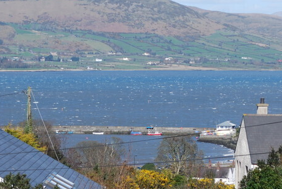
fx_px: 1460
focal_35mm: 186
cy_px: 127
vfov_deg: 7.4
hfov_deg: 11.0
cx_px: 153
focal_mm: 55
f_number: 8
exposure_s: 1/250
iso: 100
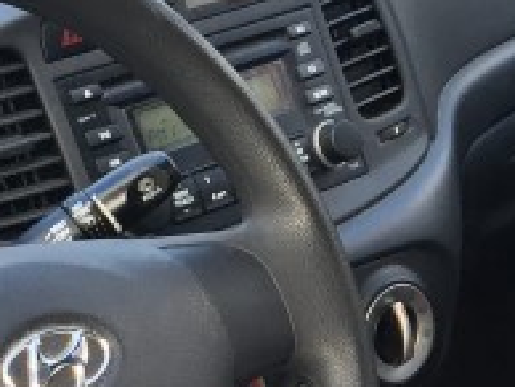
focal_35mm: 153
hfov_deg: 12.4
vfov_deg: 9.6
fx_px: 2279
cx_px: 719
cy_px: 419
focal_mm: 4.15
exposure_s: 1/120
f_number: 2.2
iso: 50
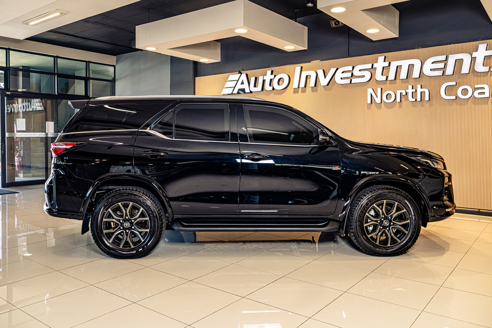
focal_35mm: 28
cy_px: 164
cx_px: 246
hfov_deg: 65.5
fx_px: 383
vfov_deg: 46.4
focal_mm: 28
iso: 500
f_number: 4
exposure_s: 1/125
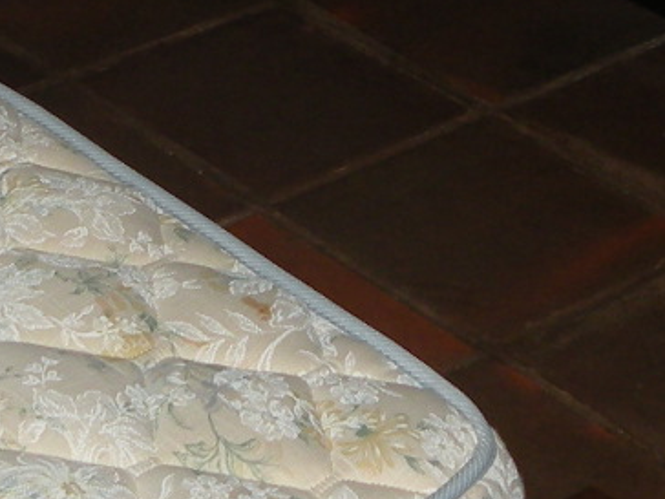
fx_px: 2920
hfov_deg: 13.0
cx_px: 365
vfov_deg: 9.6
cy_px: -79
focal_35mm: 152
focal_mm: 4.7
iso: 64
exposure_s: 1/60
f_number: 2.8
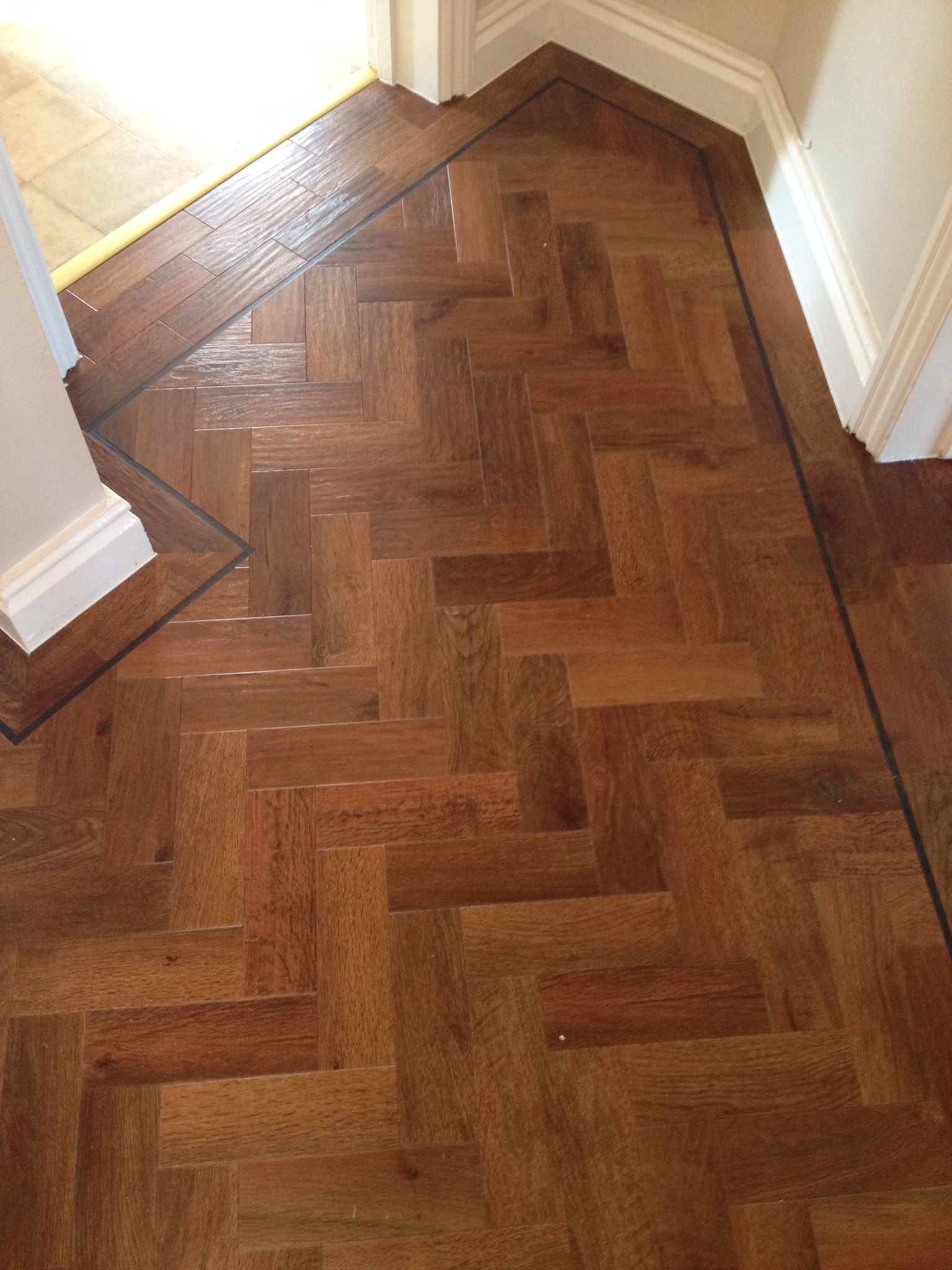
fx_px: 1283
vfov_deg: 52.6
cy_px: 635
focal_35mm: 35
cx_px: 476
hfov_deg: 40.7
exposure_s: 1/20
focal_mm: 4.28
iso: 200
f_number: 2.4
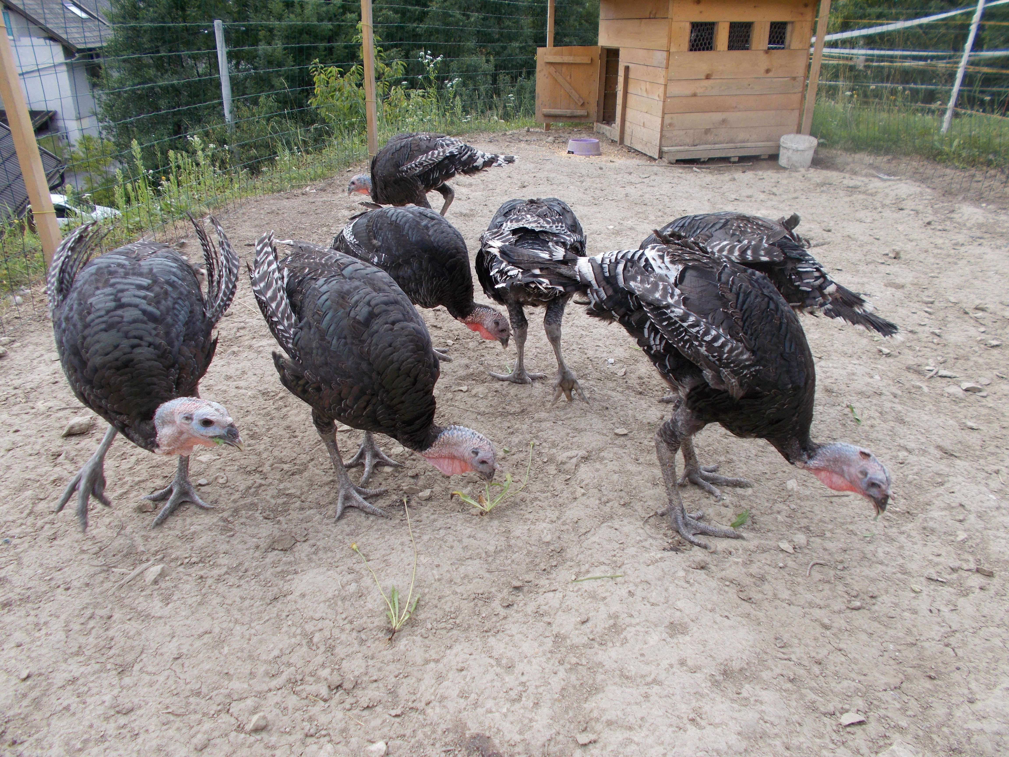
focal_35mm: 26
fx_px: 758
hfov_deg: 67.3
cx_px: 504
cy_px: 378
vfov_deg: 53.1
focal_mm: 4.6
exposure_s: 1/320
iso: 80
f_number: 3.2
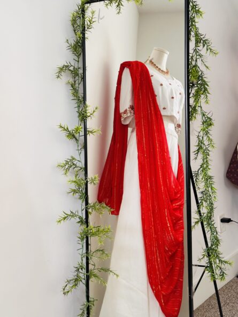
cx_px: 119
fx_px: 440
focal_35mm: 48
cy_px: 158
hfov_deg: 30.3
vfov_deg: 39.6
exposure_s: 1/60
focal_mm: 6.86
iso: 160
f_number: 1.78
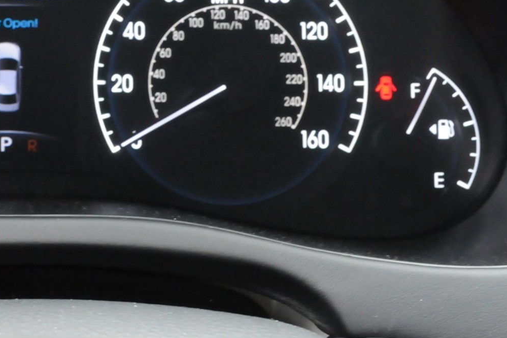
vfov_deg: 15.1
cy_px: 71
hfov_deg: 21.9
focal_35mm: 90
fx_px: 1267
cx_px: 18
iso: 2500
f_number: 10
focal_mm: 24
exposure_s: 1/30
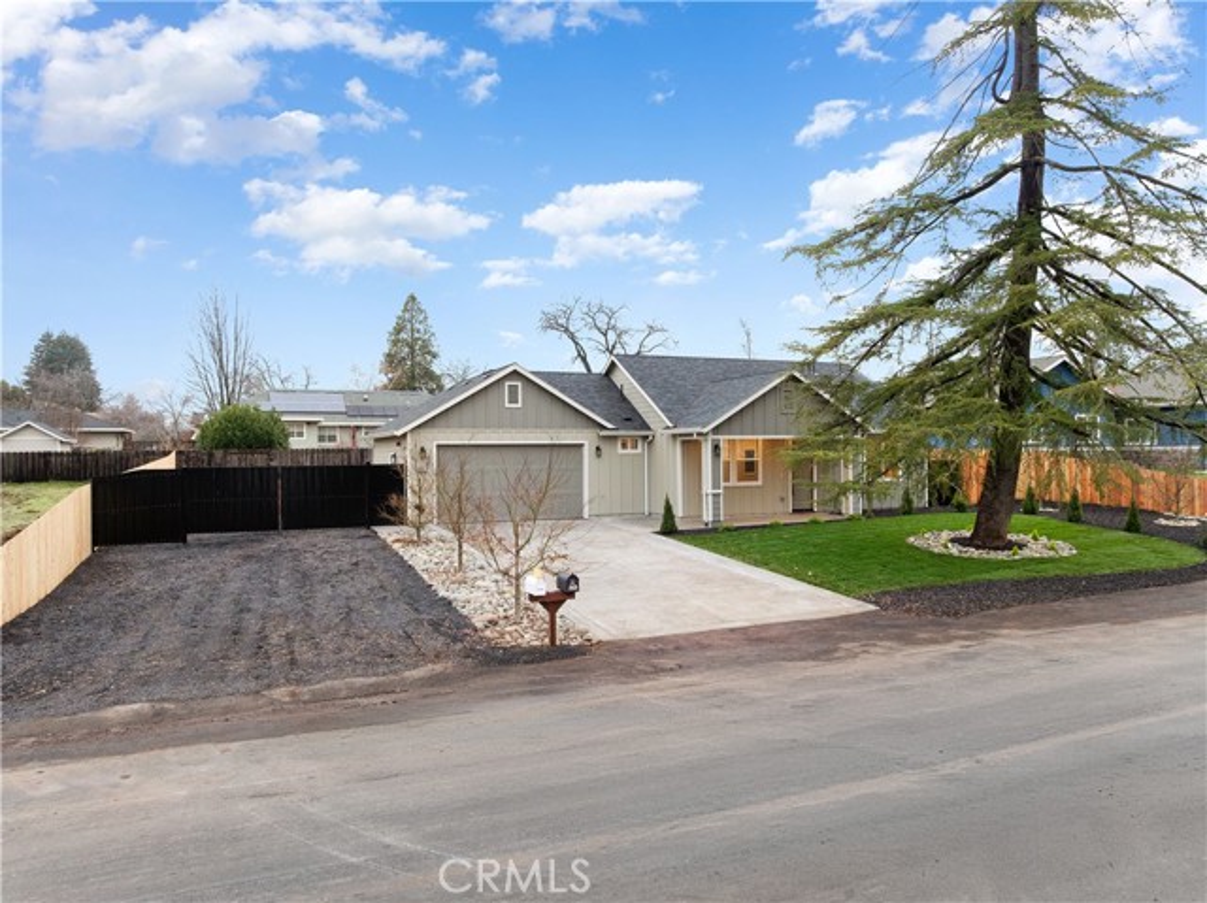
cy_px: 452
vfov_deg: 56.8
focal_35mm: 24
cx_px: 604
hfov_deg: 71.6
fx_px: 836
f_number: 4.5
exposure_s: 1/80
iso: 400
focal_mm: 12.29
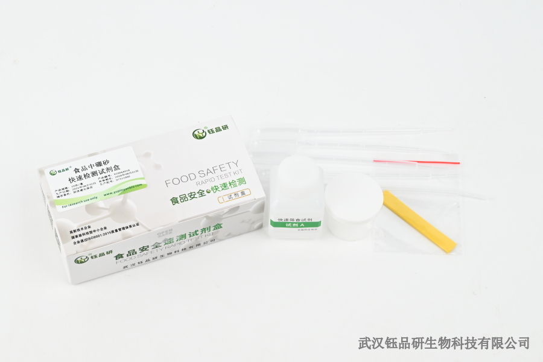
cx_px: 272
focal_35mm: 75
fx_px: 1131
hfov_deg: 27.0
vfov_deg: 18.2
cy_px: 181
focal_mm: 50
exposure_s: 1/160
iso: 800
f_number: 11
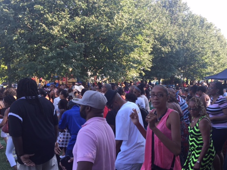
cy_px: 98
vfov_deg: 39.6
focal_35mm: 36
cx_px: 130
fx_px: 236
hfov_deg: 51.2
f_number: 2.2
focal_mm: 4.15
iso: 32
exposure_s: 1/169
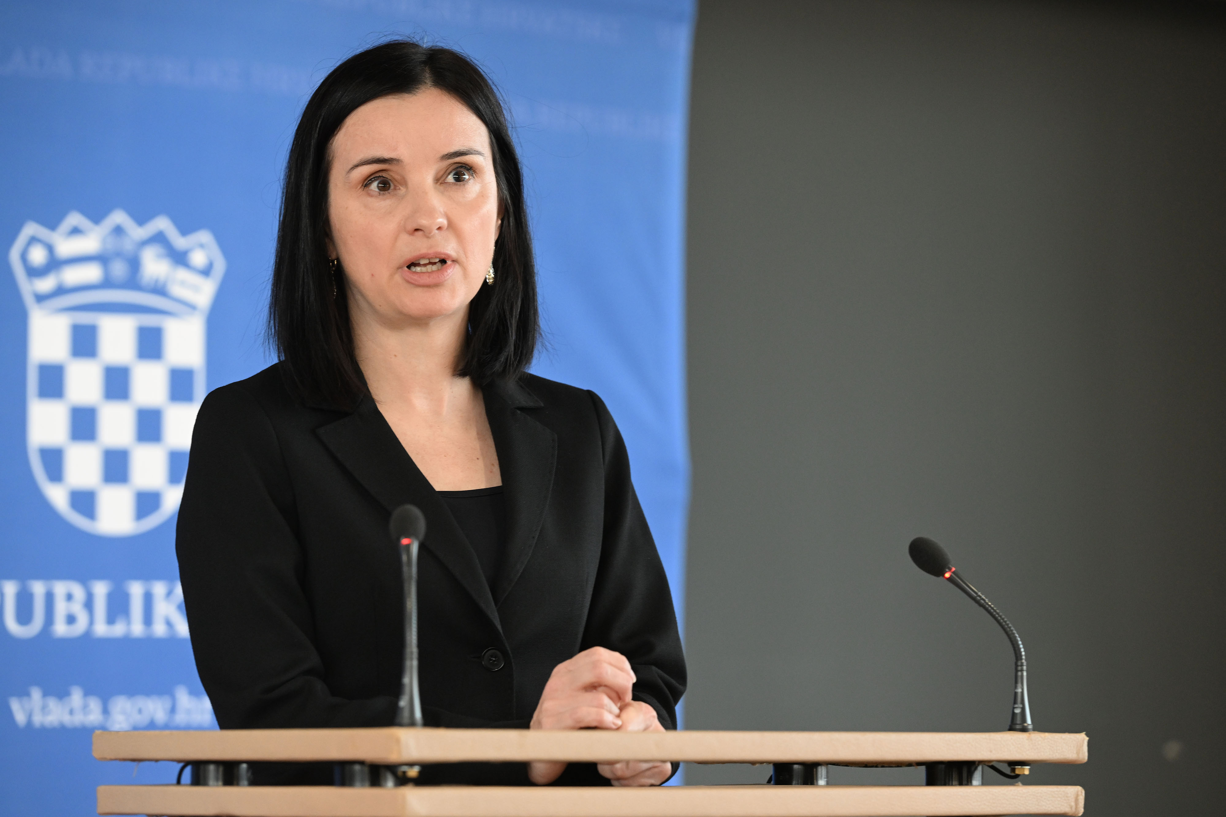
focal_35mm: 135
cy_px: 408
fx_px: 4597
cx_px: 613
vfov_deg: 10.2
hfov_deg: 15.2
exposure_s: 1/160
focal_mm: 135
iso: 2000
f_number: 5
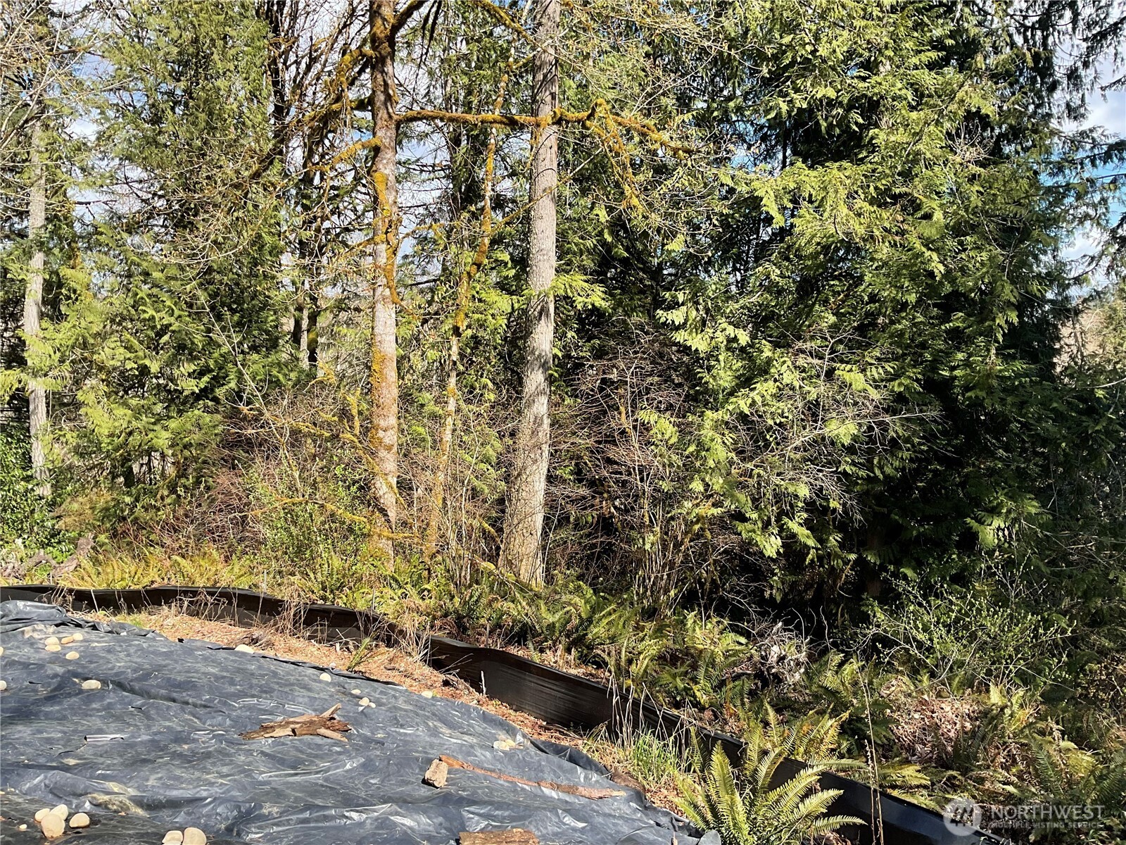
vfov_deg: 48.2
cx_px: 563
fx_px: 943
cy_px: 422
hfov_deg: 61.7
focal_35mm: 29
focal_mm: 3
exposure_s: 1/556
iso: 16
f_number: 1.8
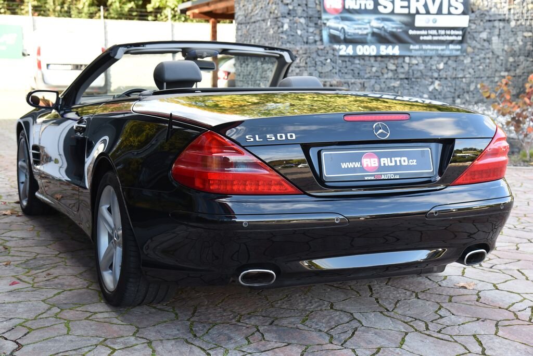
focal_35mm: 55
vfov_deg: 24.6
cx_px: 266
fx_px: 814
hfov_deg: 36.2
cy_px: 178
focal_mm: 55
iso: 500
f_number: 5.6
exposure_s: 1/125
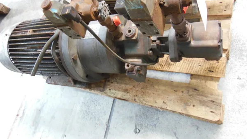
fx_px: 183
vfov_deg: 41.1
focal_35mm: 28
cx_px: 121
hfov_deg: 67.9
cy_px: 49
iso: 400
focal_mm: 4.5
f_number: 3.5
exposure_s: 1/6
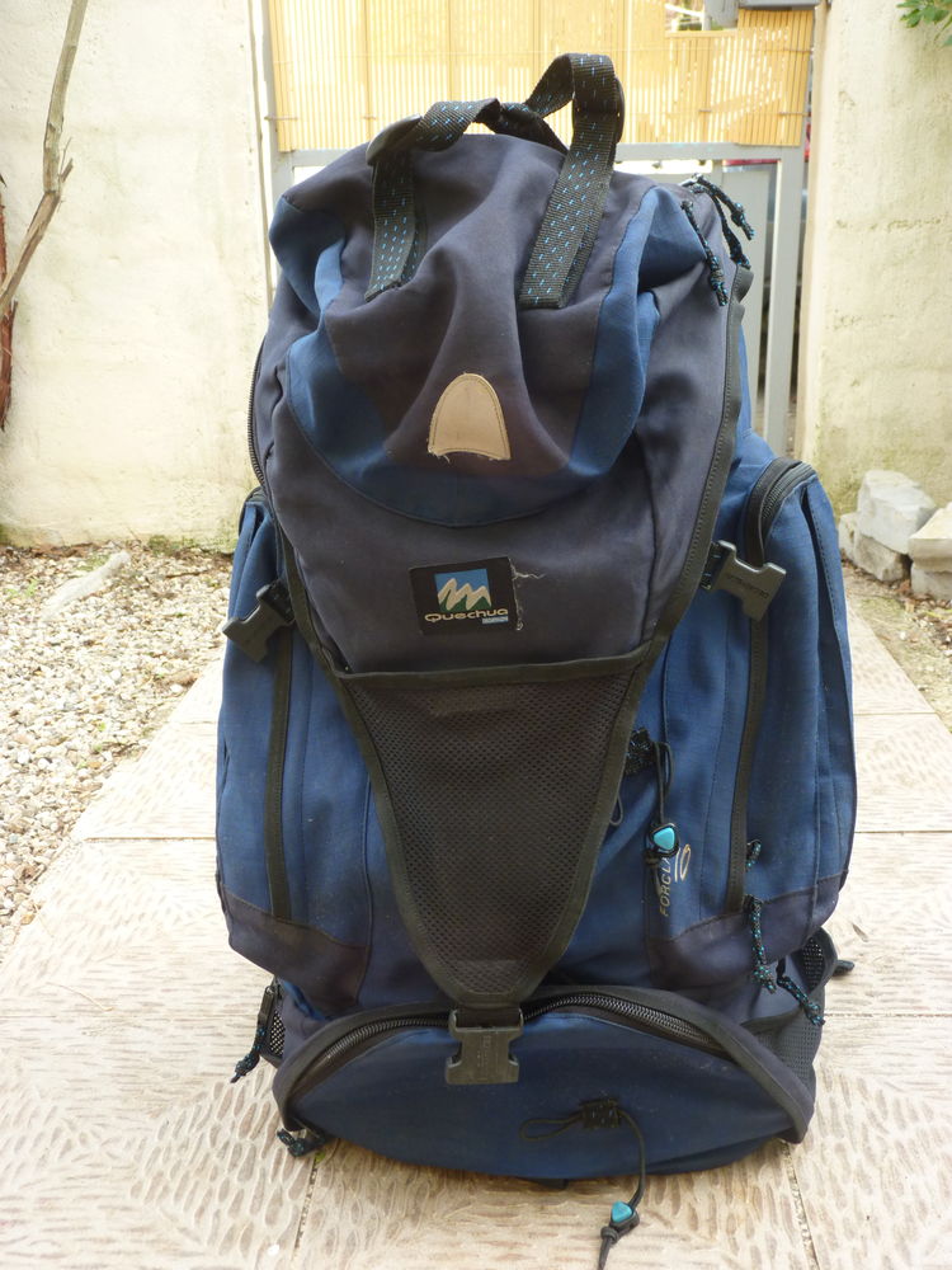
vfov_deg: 50.1
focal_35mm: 37
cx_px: 476
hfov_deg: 38.7
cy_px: 635
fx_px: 1357
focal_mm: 6.6
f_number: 3
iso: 160
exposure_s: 1/30
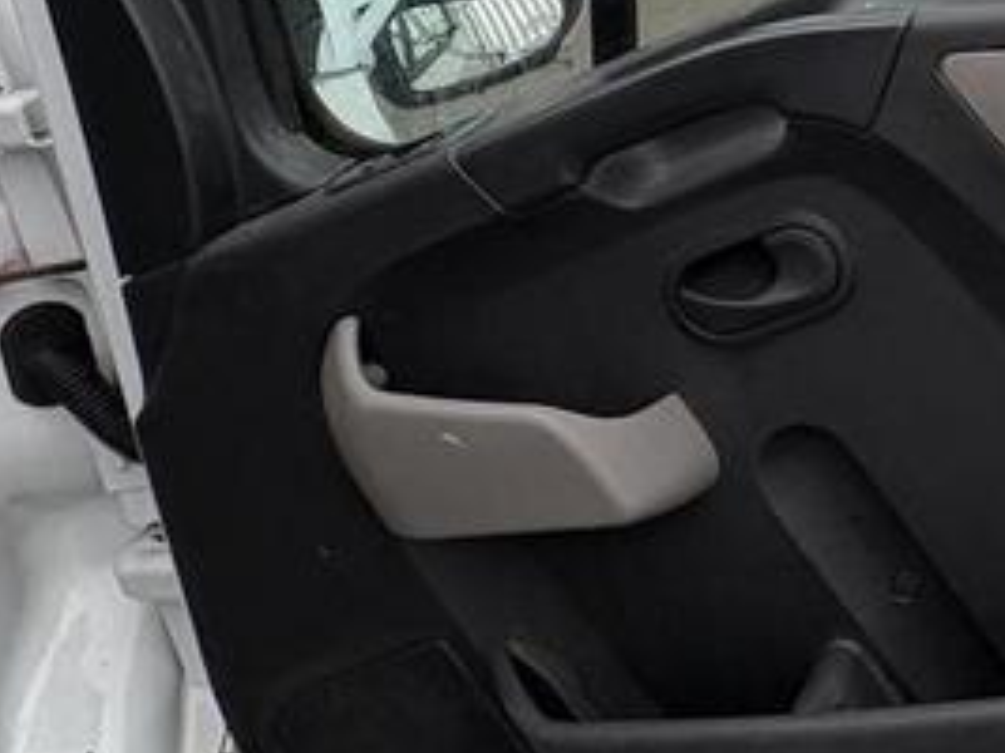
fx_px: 1364
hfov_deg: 31.7
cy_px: -87
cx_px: 1287
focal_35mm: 47
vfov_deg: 28.0
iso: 40
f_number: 2.2
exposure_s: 1/253
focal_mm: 2.22
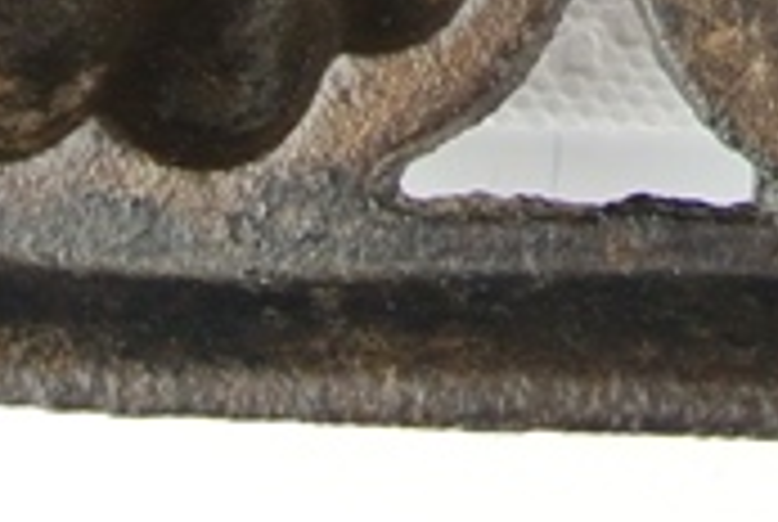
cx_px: 1165
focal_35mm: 185
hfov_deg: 10.7
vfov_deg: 7.1
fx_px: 4005
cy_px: -664
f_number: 3.8
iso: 560
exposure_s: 1/60
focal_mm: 12.2
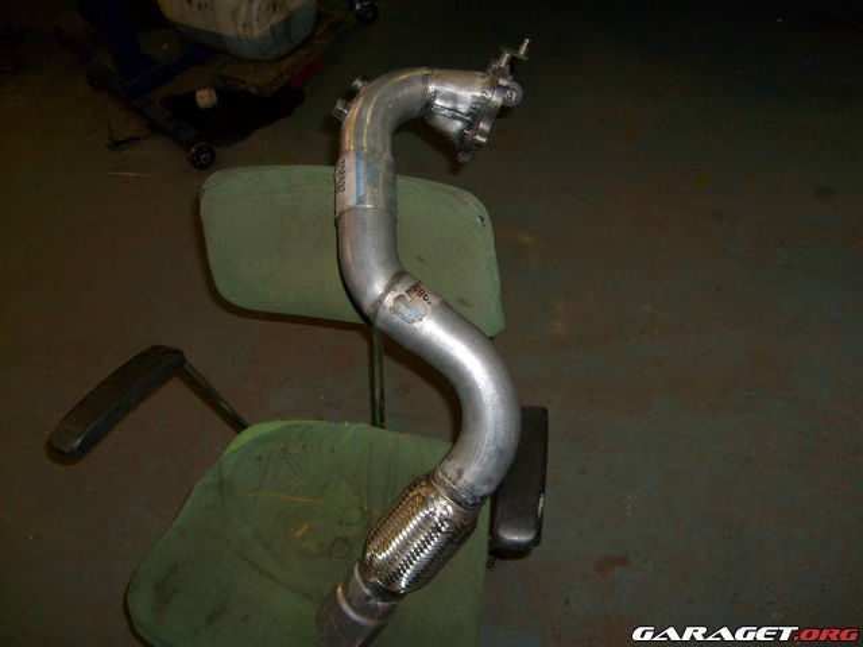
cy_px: 324
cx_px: 432
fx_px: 873
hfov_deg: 52.6
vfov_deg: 40.7
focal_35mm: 35
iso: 100
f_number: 2.8
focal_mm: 5.8
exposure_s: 1/45
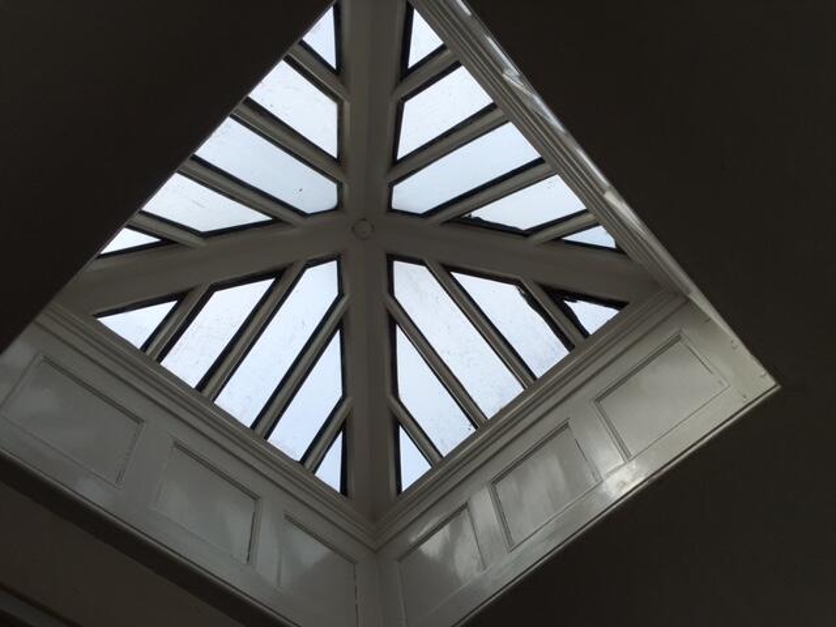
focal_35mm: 29
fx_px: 700
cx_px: 418
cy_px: 314
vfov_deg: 48.2
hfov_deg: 61.7
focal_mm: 4.15
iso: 25
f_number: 2.2
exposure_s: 1/1304
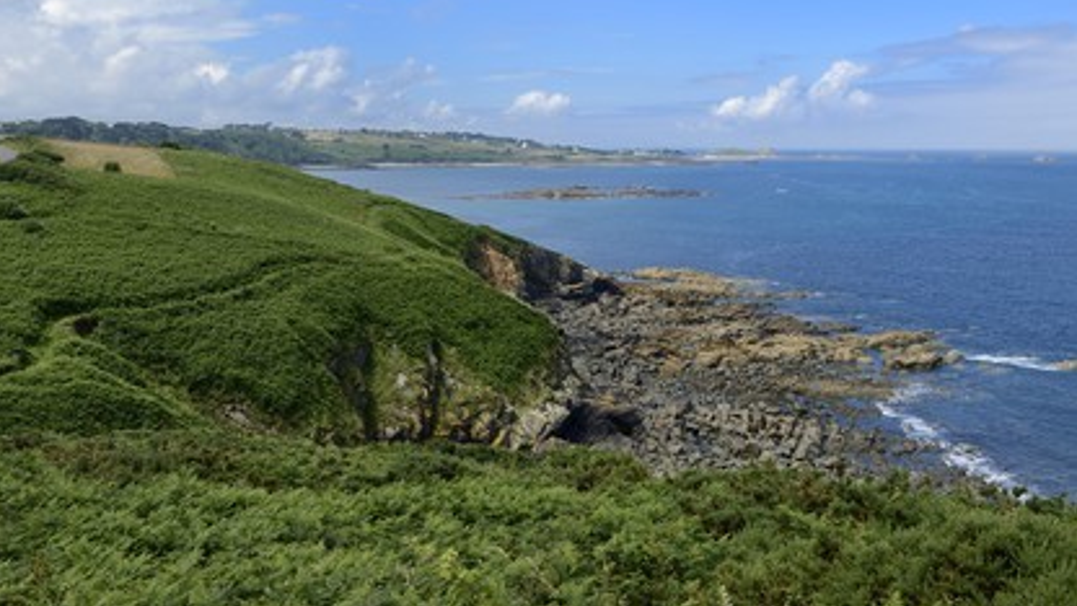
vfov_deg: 32.8
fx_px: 1028
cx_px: 536
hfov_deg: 55.3
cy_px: 251
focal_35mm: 36
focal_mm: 34
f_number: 13
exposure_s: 1/160
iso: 200
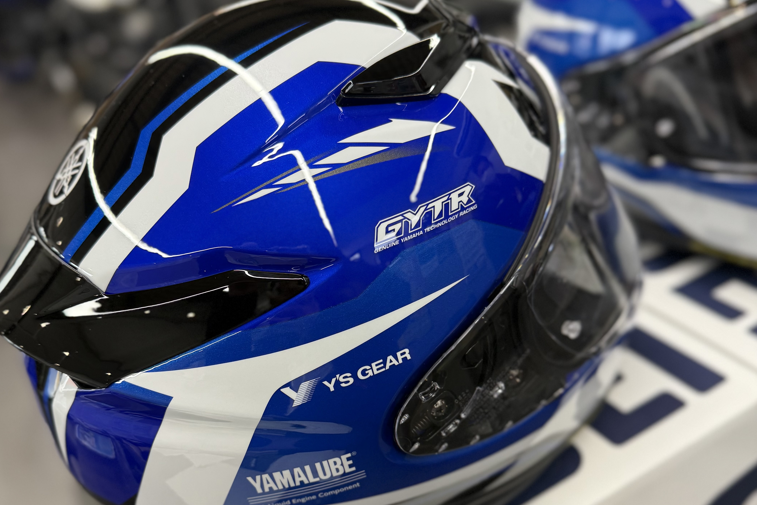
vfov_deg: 38.6
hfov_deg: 55.8
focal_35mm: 34
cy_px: 319
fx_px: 715
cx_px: 373
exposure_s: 1/120
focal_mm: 6.76
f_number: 1.78
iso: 160
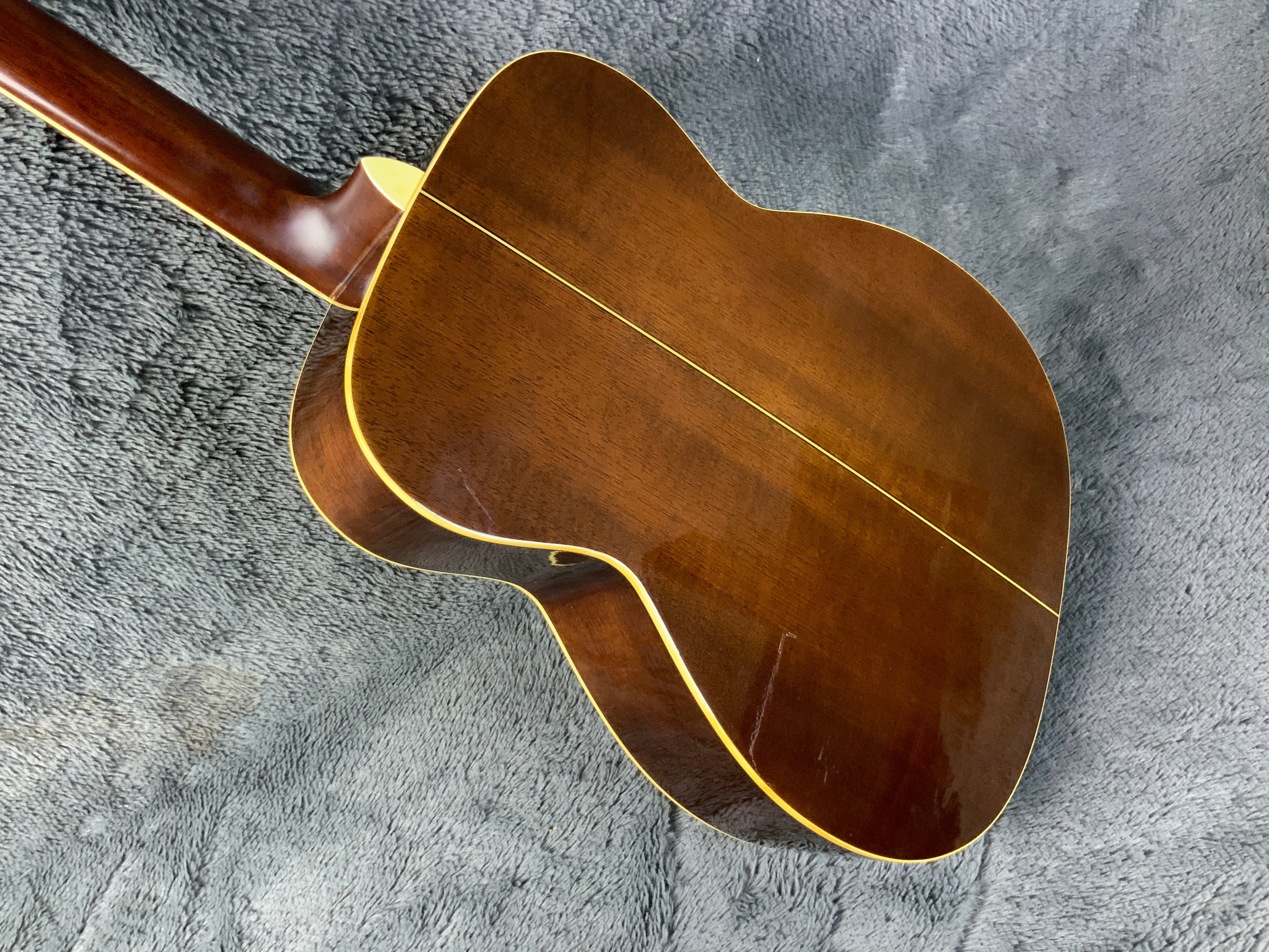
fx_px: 1063
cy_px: 476
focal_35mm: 29
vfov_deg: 48.2
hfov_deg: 61.7
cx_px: 634
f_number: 1.8
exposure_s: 1/60
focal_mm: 3
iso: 250
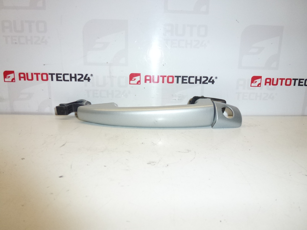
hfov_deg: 71.6
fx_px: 213
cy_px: 115
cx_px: 154
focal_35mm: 24
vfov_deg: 56.8
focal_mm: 4.3
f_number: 3.3
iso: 400
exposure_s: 1/500
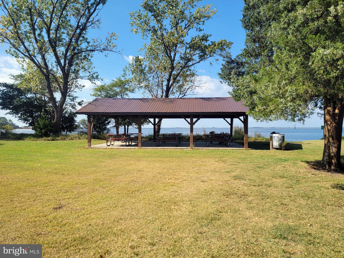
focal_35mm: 24
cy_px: 129
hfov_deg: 71.6
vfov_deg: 56.8
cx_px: 172
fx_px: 239
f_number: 1.8
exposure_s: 1/738
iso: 16
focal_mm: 6.7
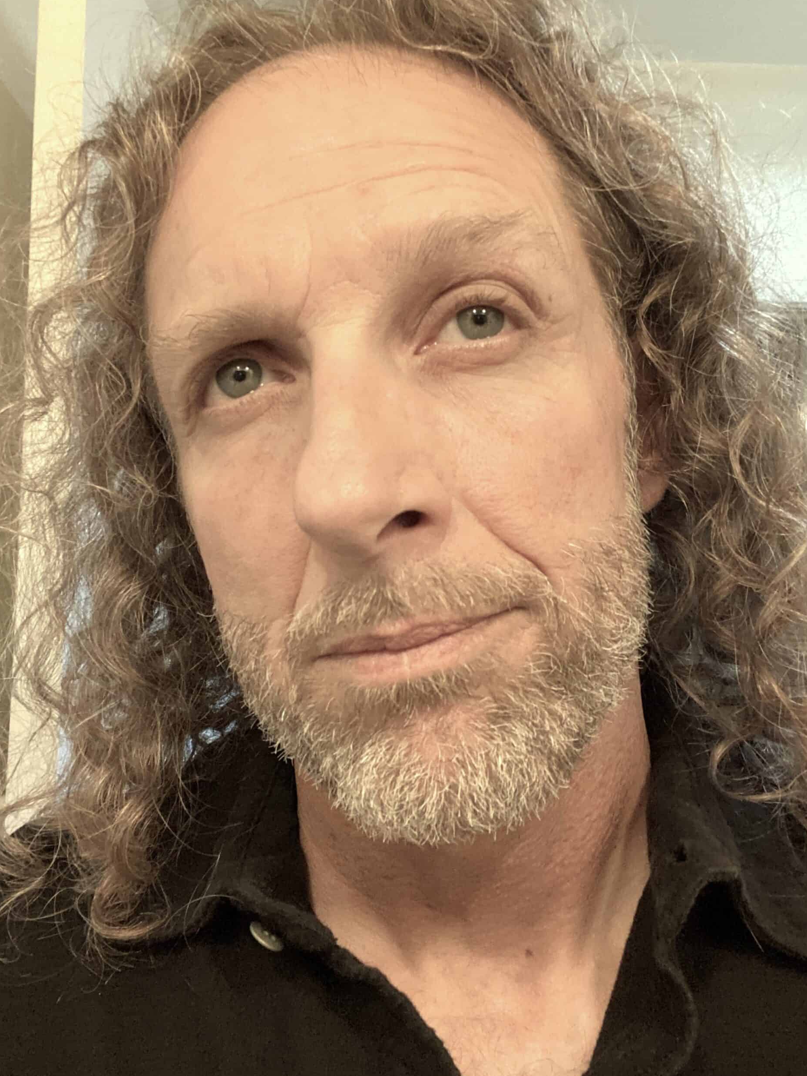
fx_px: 964
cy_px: 526
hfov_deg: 45.4
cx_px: 414
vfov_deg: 58.3
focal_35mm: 31
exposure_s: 1/60
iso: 320
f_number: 2.2
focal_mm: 2.71
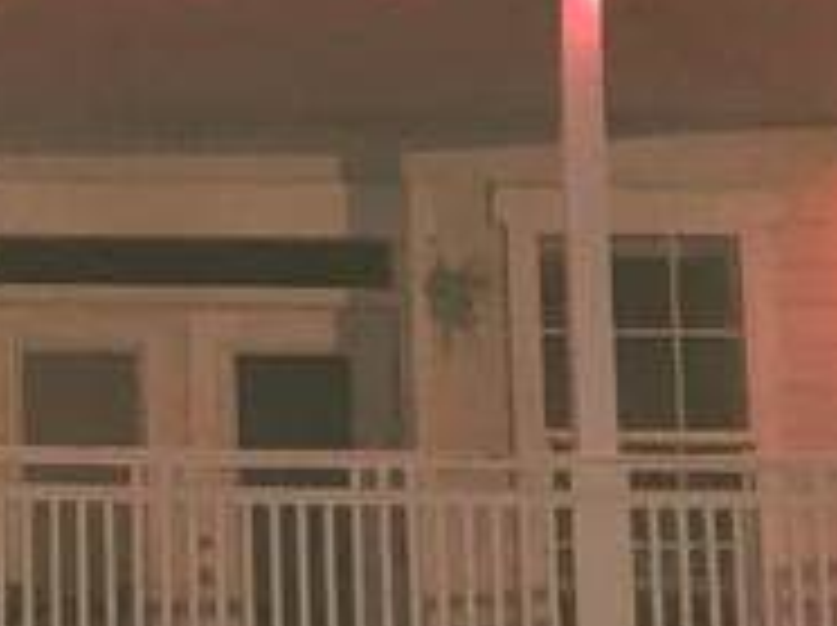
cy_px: 194
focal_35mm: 193
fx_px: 4661
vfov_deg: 7.7
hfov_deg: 10.0
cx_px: -320
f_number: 1.8
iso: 500
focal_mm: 3.99
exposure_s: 1/4
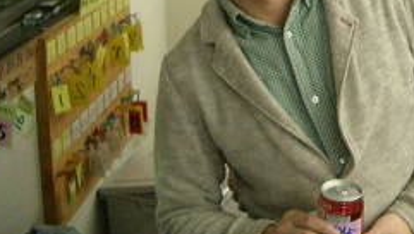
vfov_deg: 14.5
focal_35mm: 81
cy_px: -43
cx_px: 364
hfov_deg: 25.5
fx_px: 890
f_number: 2.6
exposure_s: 1/40
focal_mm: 5.8
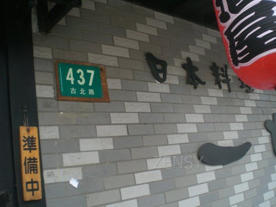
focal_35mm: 38
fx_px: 303
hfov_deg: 49.0
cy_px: 104
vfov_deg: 37.7
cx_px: 138
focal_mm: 6.3
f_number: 3.1
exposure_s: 1/100
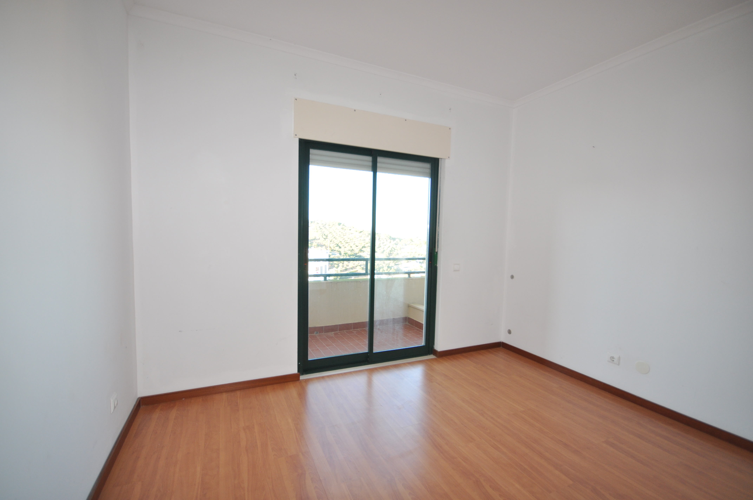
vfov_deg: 77.2
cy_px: 250
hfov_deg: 100.5
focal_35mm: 15
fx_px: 313
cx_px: 376
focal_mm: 10
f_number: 4.5
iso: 400
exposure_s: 1/80
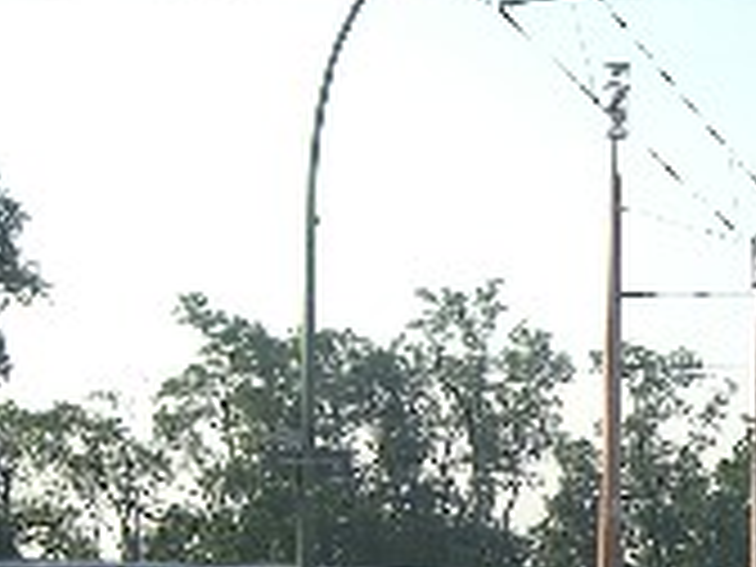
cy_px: 700
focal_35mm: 132
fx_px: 2883
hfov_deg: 14.7
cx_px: 781
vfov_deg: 11.0
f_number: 4
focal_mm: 7.9
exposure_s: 1/400
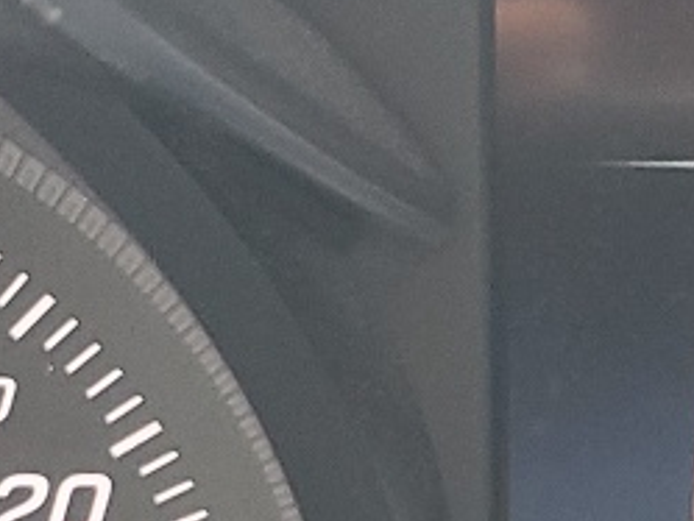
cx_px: 945
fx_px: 3350
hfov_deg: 11.5
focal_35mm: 167
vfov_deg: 8.9
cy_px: 501
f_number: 1.5
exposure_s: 1/60.2
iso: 91
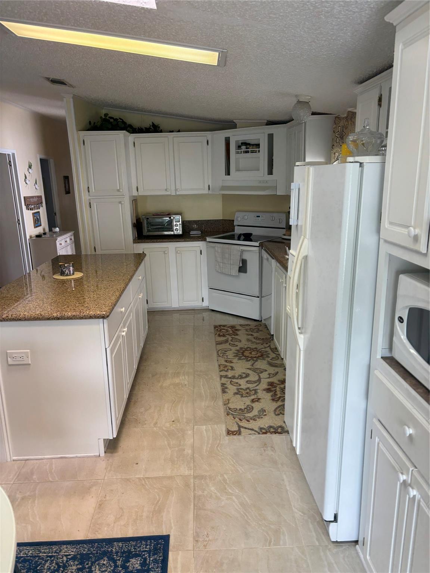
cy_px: 286
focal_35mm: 26
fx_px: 431
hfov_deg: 53.1
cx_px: 215
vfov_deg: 67.3
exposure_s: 1/120
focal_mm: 5.96
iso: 125
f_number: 1.6
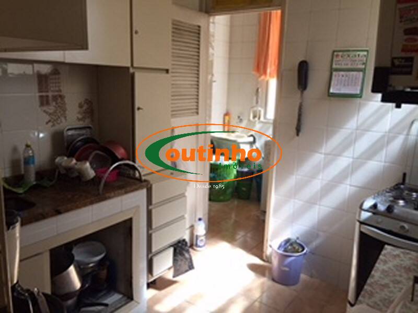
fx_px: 350
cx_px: 209
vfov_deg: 48.2
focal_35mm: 29
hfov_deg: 61.7
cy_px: 156
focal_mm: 4.15
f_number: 2.2
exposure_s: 1/120
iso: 32
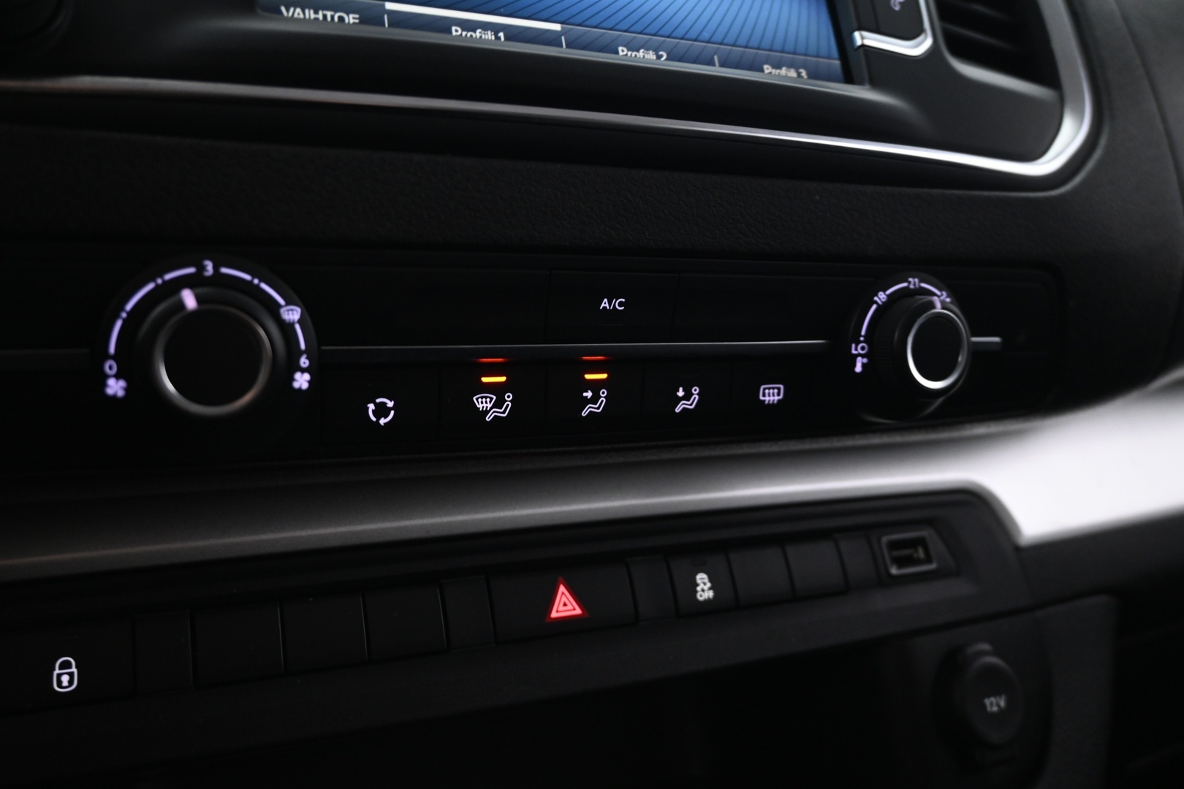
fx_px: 987
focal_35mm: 30
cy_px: 394
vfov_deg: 43.6
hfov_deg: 61.9
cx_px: 592
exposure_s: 1/8
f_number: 3.8
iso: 1600
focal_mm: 20
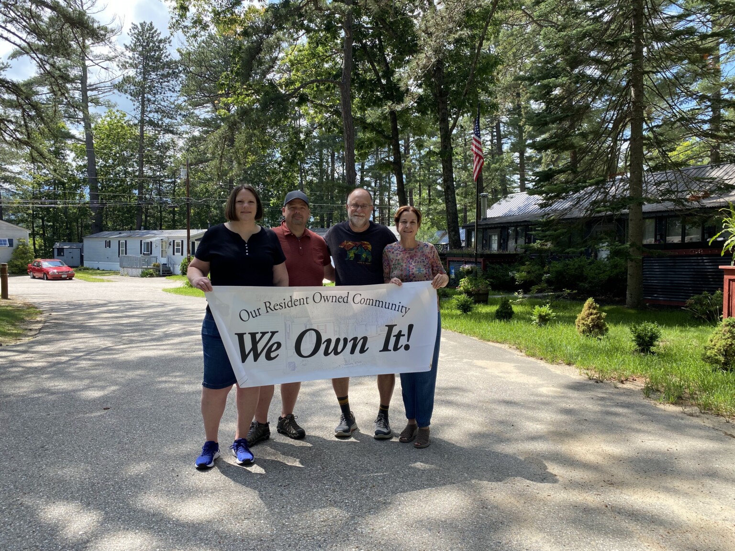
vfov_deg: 53.1
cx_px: 368
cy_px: 276
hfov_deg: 67.3
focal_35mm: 26
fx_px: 552
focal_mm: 4.25
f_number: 1.8
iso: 32
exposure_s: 1/839
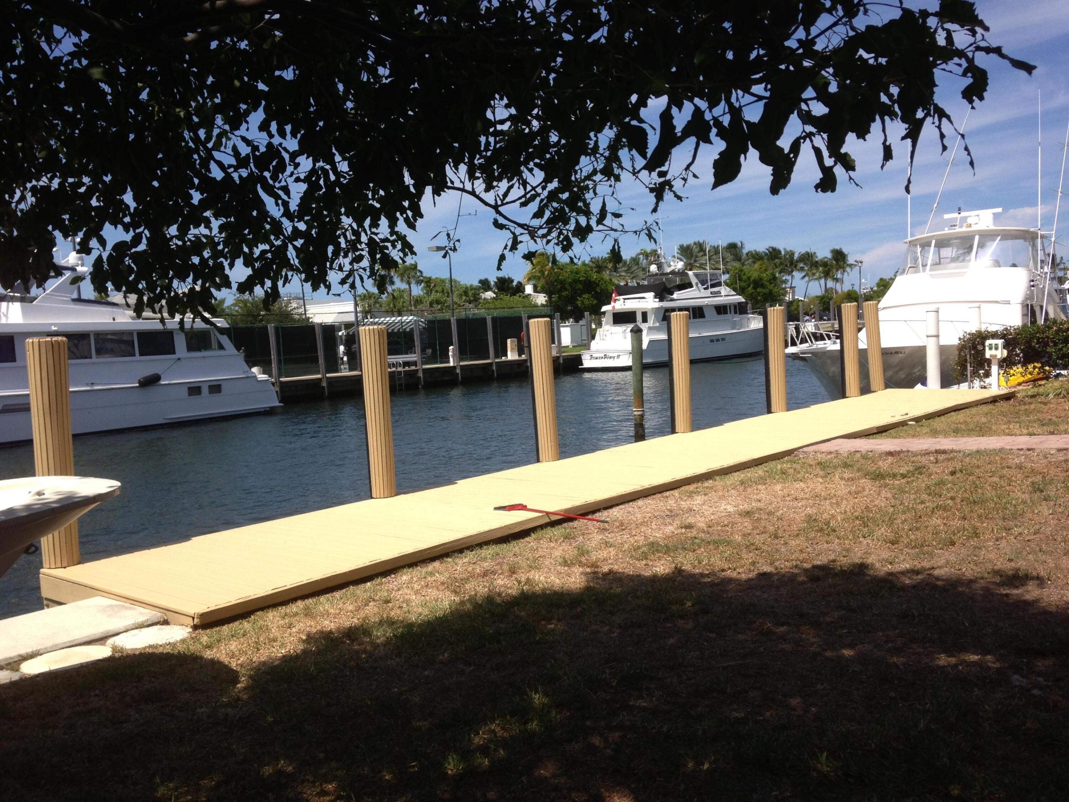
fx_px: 1019
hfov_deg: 55.4
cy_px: 401
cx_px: 534
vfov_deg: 42.9
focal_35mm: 33
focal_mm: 4.13
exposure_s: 1/1808
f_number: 2.4
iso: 64
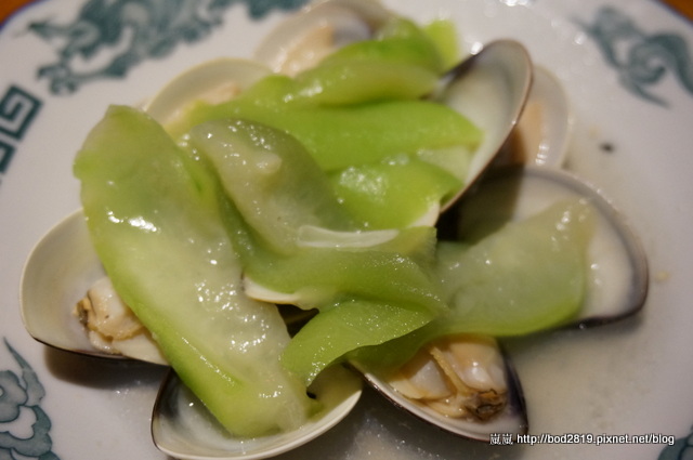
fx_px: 807
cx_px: 346
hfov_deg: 46.5
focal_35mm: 42
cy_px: 230
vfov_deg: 31.8
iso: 1600
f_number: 4.5
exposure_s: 1/60
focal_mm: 28
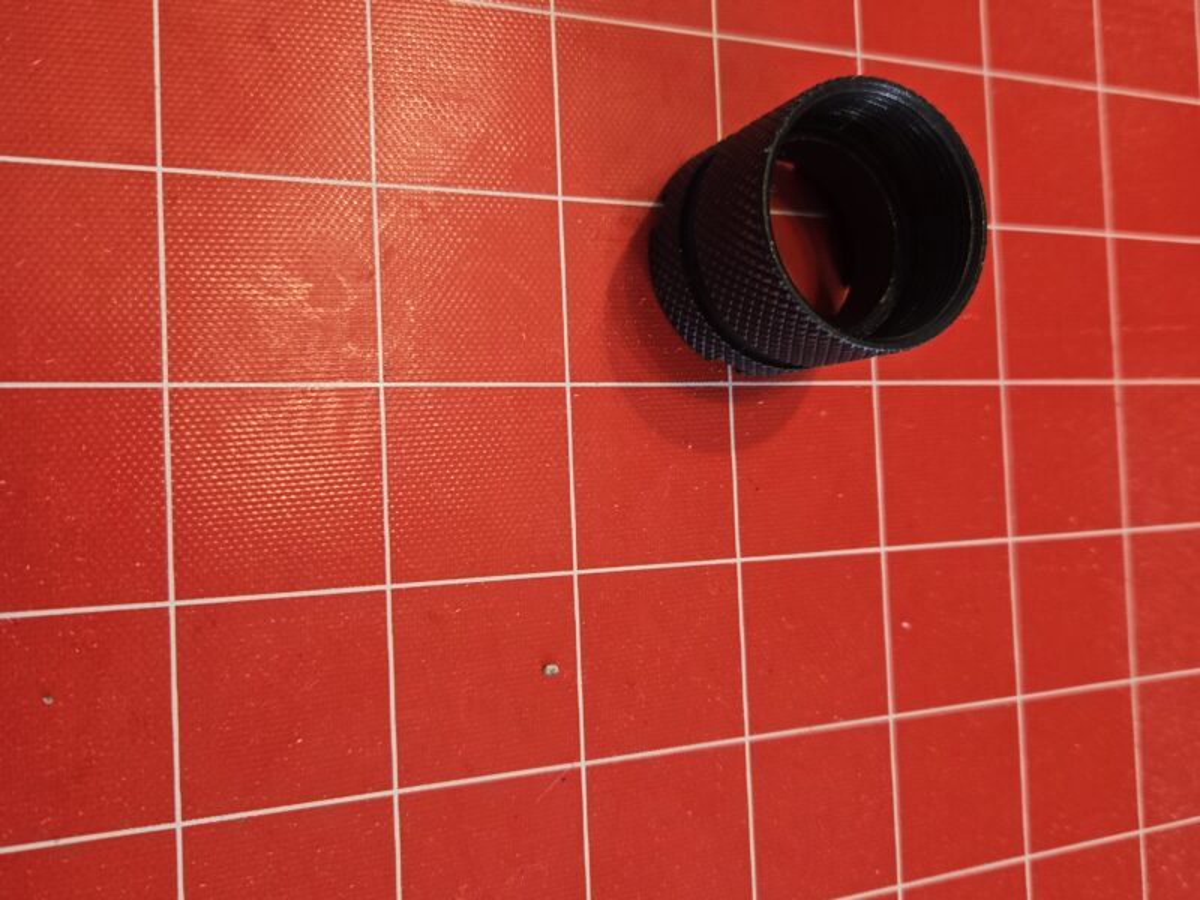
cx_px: 600
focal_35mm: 23
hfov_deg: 73.9
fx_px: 797
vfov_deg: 58.9
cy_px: 450
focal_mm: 5.4
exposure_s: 1/120
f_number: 1.8
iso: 250
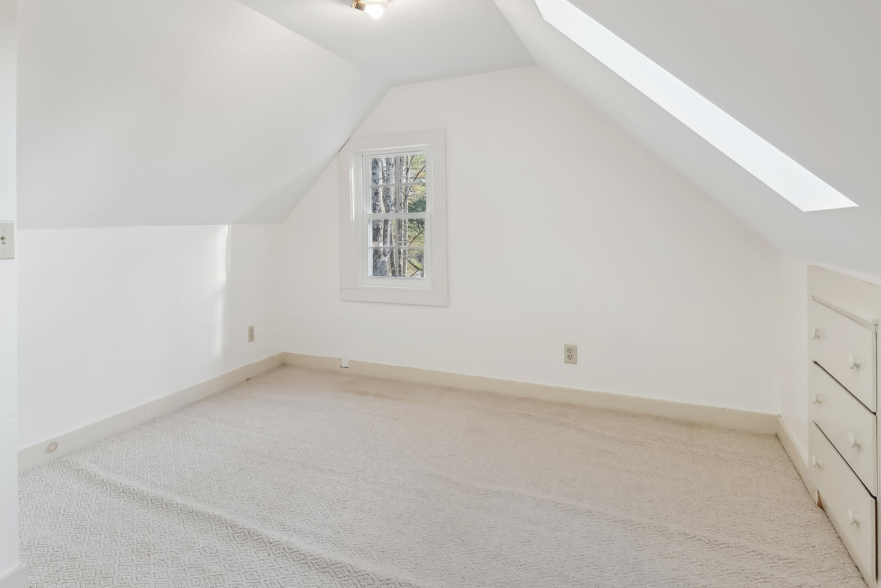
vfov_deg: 57.0
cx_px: 290
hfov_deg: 76.0
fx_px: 539
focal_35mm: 22
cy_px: 244
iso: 320
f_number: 7.1
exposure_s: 1/30
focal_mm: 16
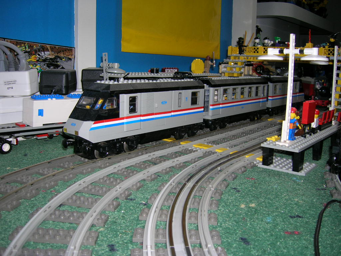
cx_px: 170
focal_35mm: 34
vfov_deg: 41.8
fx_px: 335
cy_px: 128
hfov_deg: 54.0
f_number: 2.9
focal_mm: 5.7
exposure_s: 1/60.1
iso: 50
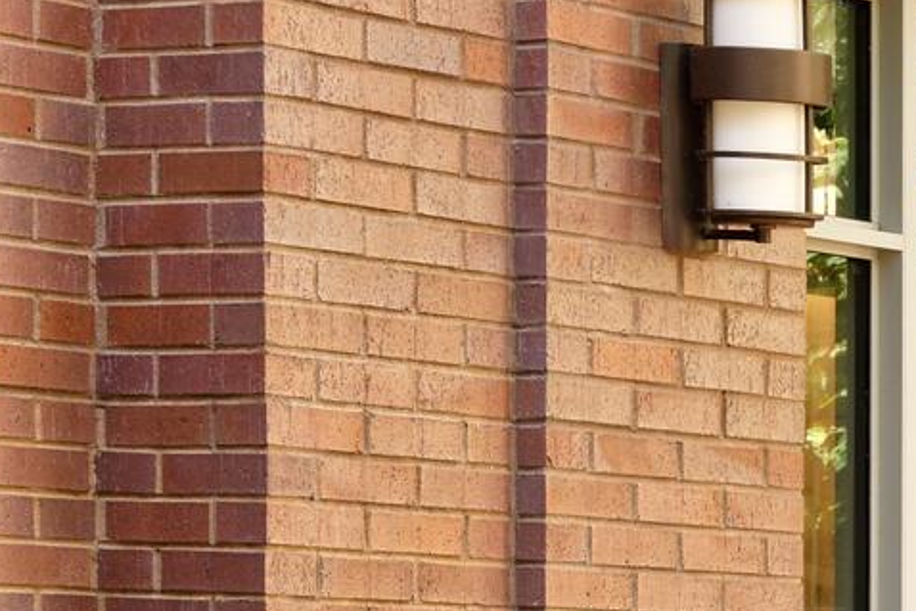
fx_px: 5014
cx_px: 1696
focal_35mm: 197
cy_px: 659
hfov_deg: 9.8
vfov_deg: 6.9
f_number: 8
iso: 500
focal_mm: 46
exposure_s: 1/80
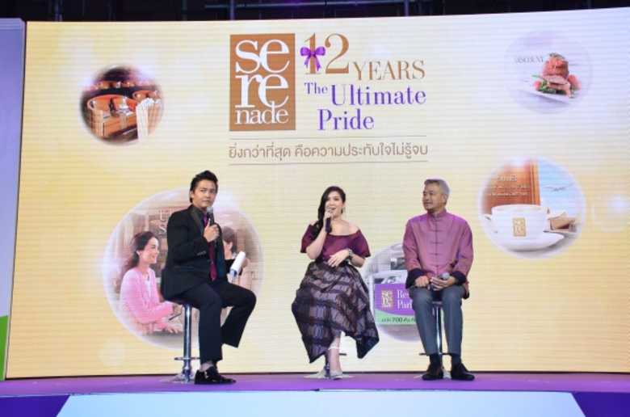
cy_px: 208
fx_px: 786
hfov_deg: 43.7
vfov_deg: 29.7
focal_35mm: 45
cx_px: 315
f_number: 5.6
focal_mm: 30
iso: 1250
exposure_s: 1/250
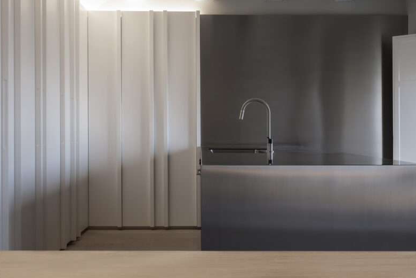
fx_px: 485
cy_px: 113
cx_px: 193
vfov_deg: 31.8
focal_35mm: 42
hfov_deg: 46.4
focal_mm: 21.4
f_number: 6.4
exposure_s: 1/5
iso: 100
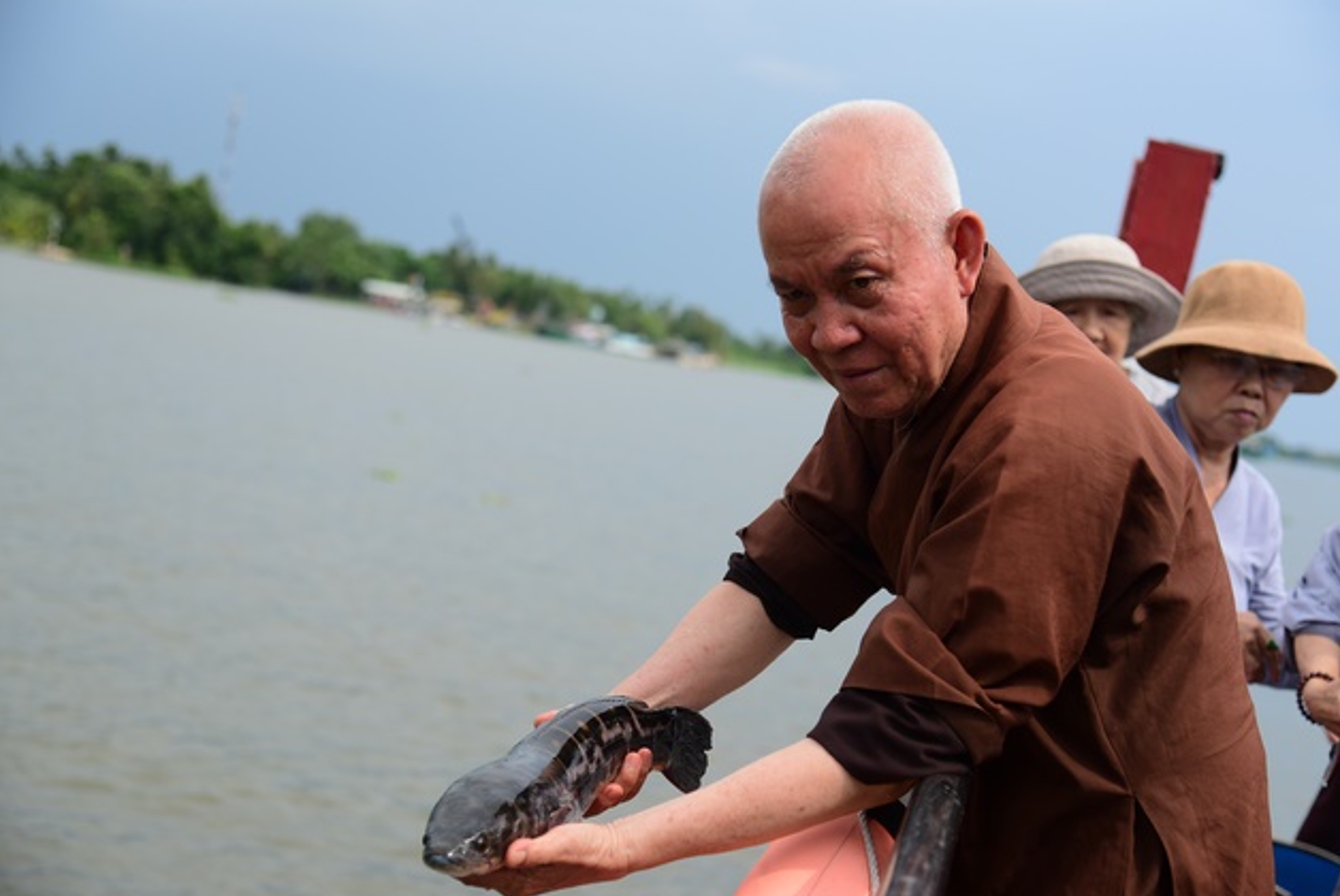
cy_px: 452
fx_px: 2235
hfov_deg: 33.4
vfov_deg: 22.7
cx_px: 691
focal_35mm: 60
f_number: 4
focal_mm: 58
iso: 320
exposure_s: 1/2500
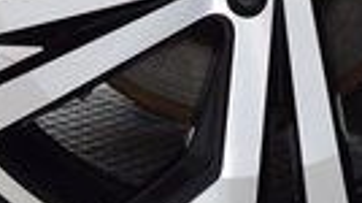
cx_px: 224
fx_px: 2589
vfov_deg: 4.4
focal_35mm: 270
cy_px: -153
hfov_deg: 8.0
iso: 560
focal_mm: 36
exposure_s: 1/15
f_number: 6.3
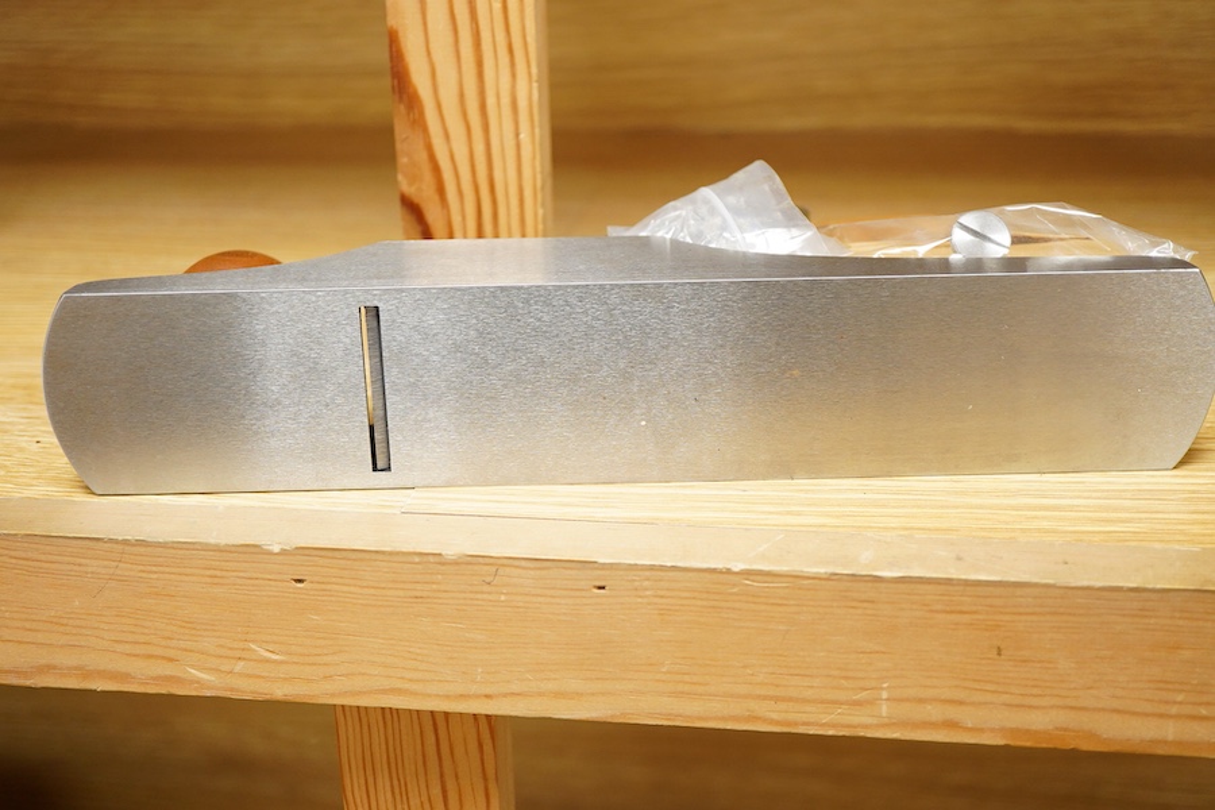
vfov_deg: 29.9
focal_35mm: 45
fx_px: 1519
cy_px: 405
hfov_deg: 43.6
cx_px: 608
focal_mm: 30
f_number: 3.5
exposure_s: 1/125
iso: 1250
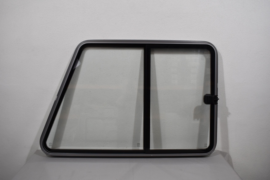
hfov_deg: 59.5
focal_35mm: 32
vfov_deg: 41.7
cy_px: 90
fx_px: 236
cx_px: 135
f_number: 5.6
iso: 400
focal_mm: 21
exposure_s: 1/125
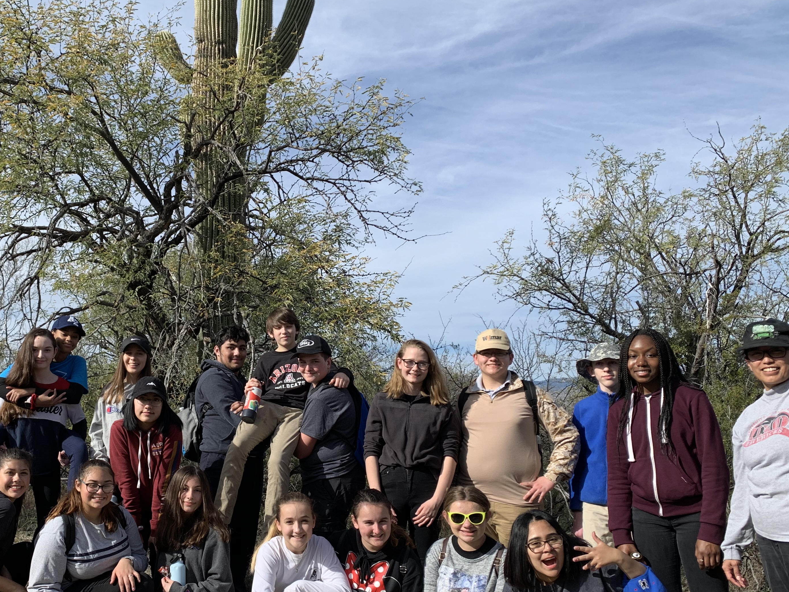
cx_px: 250
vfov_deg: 37.6
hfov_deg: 48.0
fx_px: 866
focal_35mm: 38
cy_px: 337
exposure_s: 1/1916
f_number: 1.8
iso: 25
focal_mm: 4.25
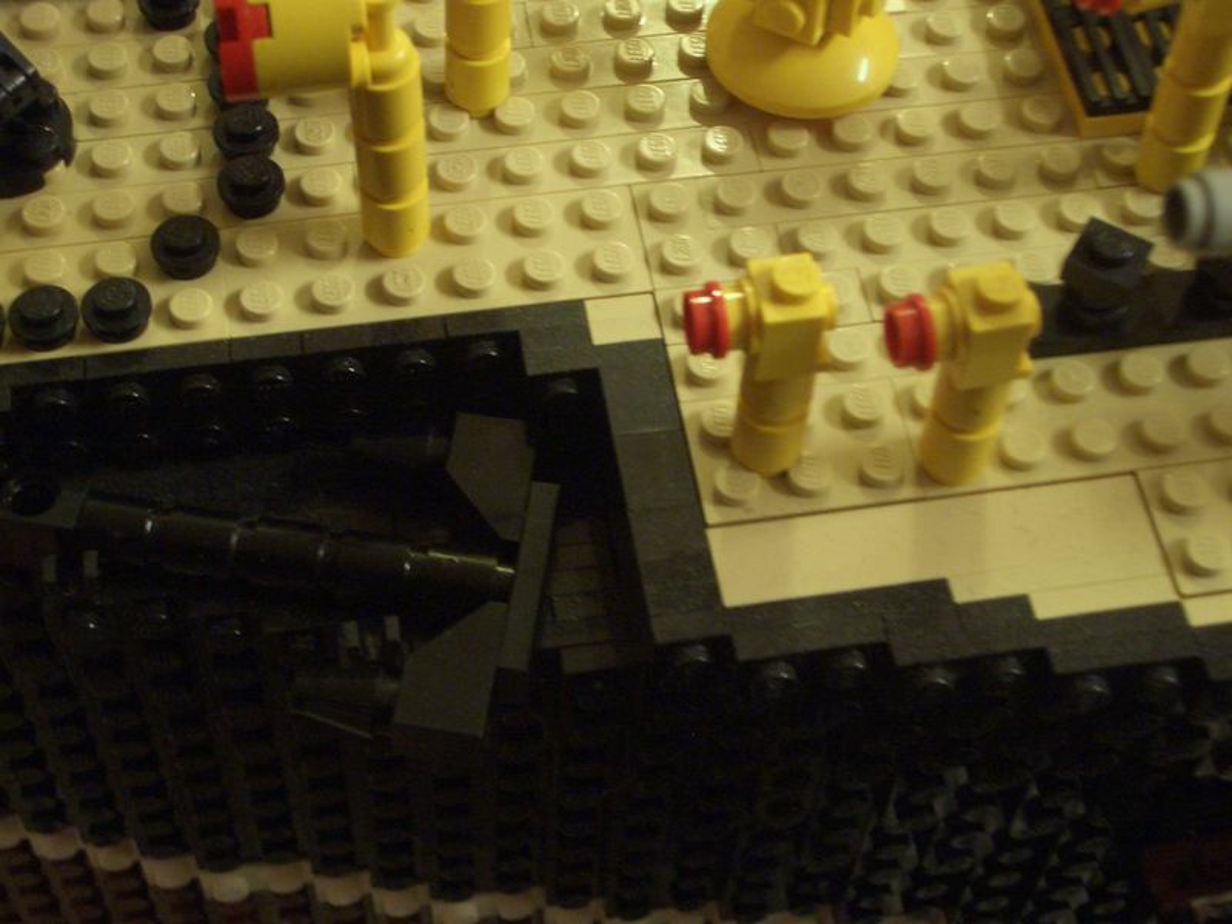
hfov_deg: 31.2
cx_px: 616
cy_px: 462
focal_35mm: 62
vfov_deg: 23.7
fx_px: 2207
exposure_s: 1/8
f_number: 3.5
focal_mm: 10.2
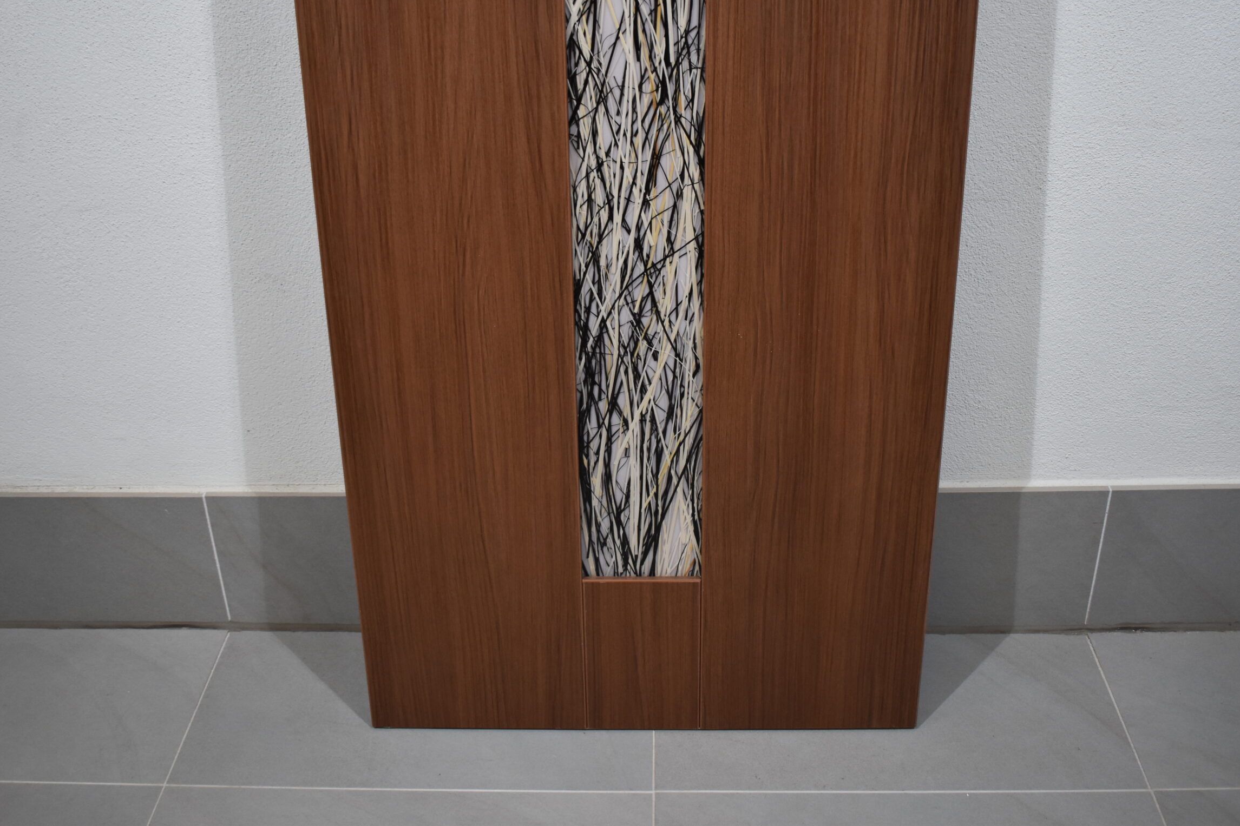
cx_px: 632
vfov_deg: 34.5
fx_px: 1328
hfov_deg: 50.1
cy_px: 365
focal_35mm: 39
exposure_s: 1/200
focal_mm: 23
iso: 800
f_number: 3.8
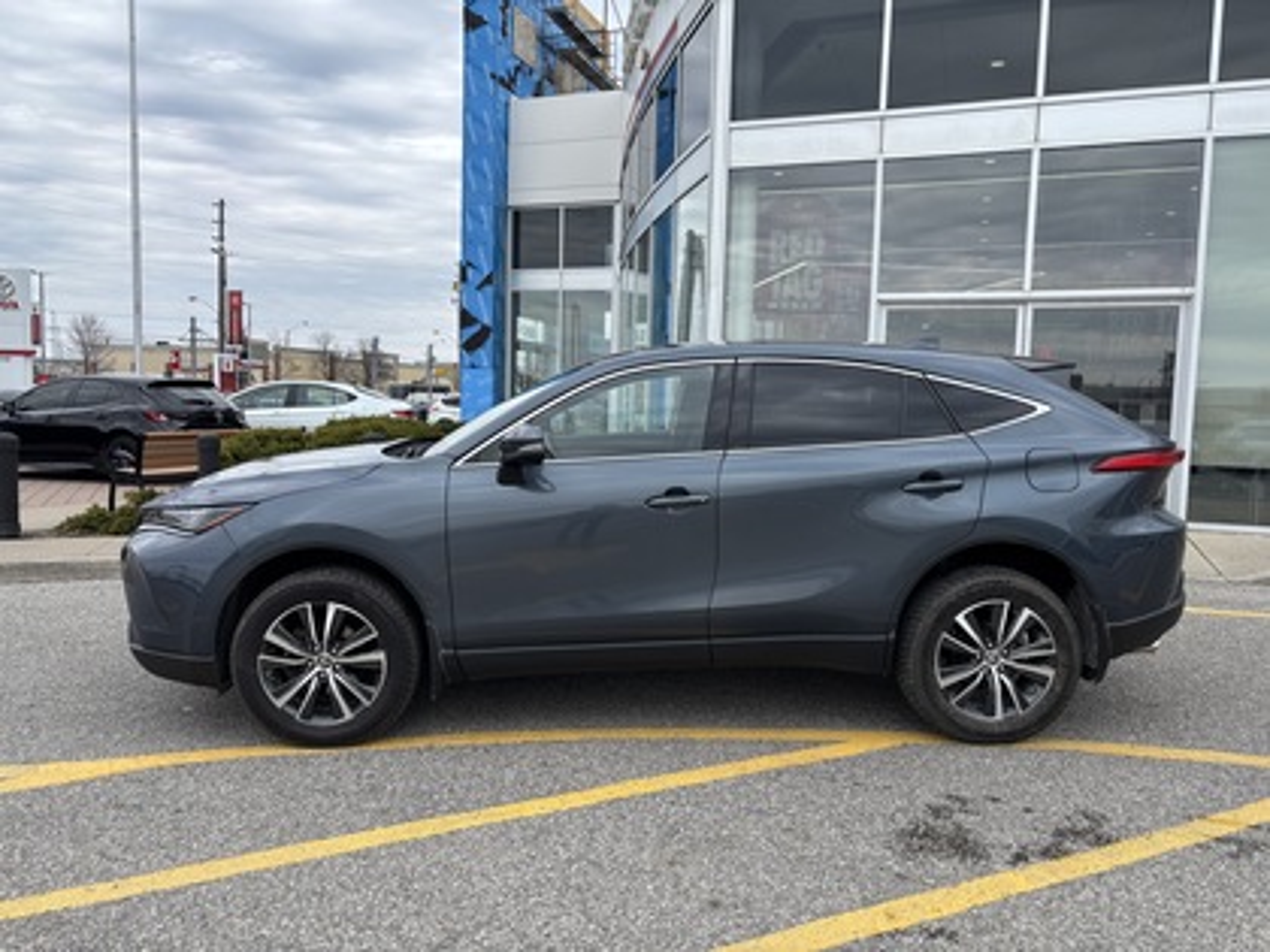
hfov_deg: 67.3
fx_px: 954
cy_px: 476
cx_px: 635
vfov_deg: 53.1
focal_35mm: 26
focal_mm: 5.96
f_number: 1.6
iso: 50
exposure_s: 1/2105
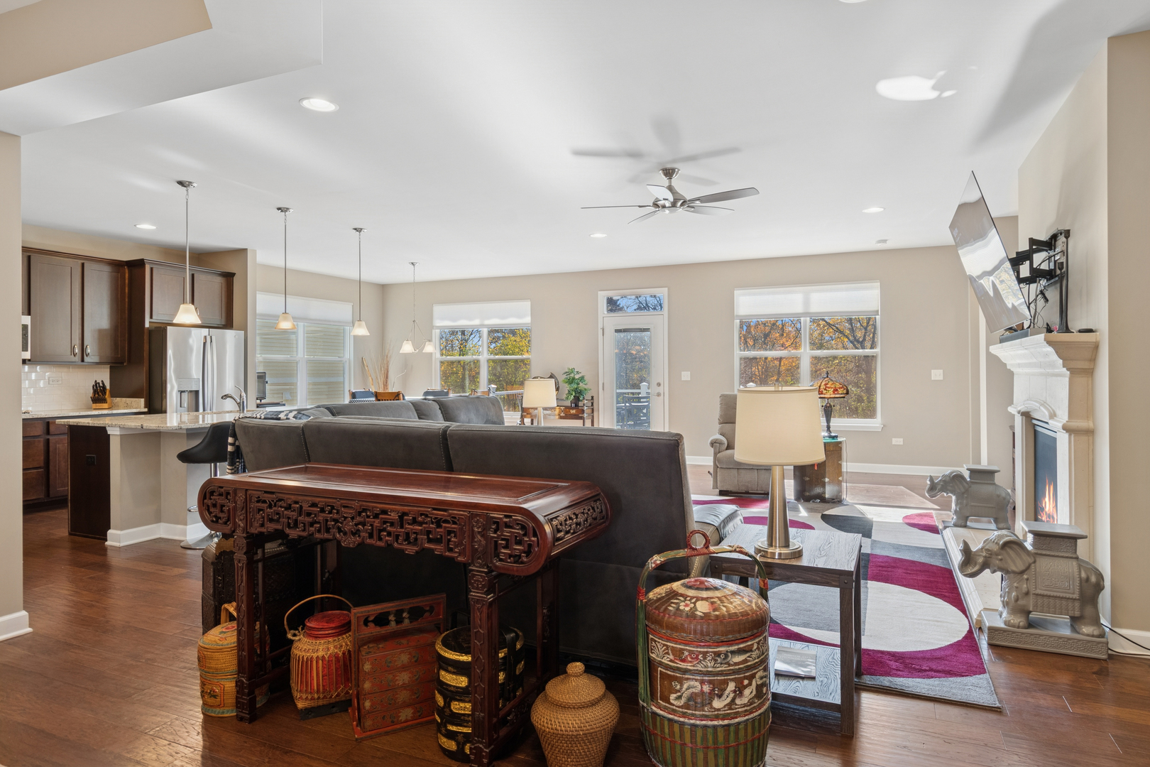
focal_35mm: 20
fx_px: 623
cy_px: 384
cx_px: 575
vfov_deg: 63.2
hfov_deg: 85.4
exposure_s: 1/10
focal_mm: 13
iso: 250
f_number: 8
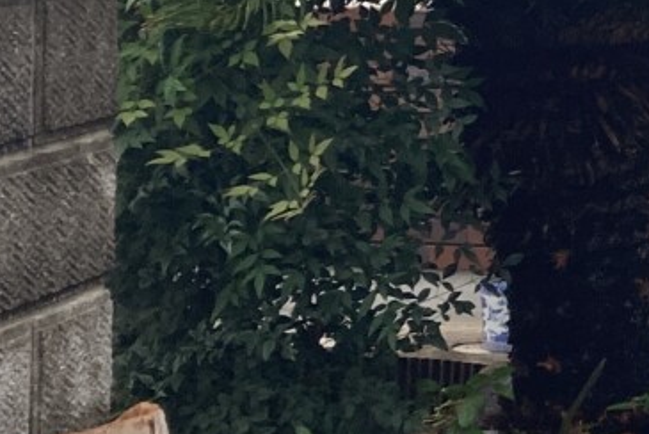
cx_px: 1232
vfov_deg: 8.9
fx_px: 2760
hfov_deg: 12.1
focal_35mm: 153
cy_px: -64
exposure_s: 1/400
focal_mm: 3.99
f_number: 1.8
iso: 20
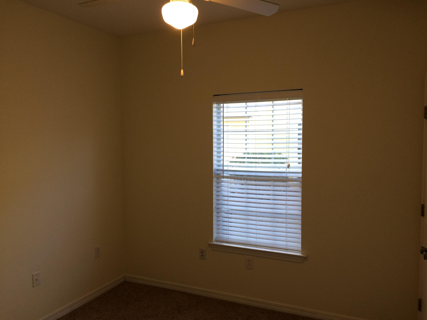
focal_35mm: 29
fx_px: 358
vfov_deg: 48.2
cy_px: 160
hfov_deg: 61.7
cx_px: 214
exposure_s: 1/40
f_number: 2.2
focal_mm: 4.15
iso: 40
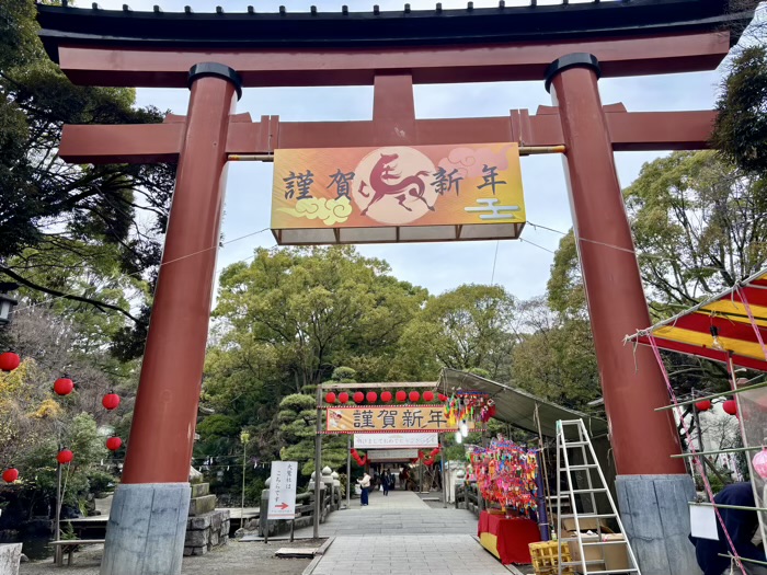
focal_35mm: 26
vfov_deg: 53.1
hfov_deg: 67.3
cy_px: 288
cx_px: 384
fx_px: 576
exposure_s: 1/364
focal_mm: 5.96
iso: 50
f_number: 1.6
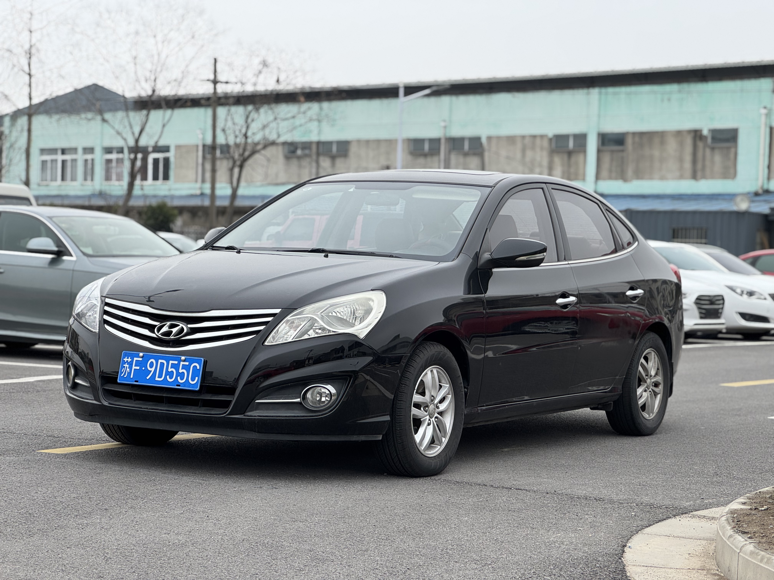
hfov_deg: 25.3
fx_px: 1722
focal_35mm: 77
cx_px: 387
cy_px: 290
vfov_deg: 19.1
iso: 25
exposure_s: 1/218
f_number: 2.8
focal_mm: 9
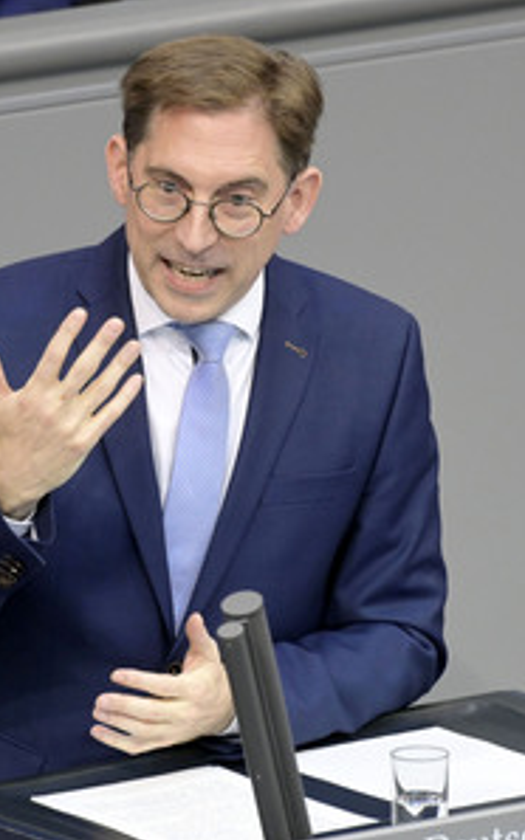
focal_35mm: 632
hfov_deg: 2.1
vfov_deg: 3.3
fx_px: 14482
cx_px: 199
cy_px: 420
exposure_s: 1/400
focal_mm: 410
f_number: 5.6
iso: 8000
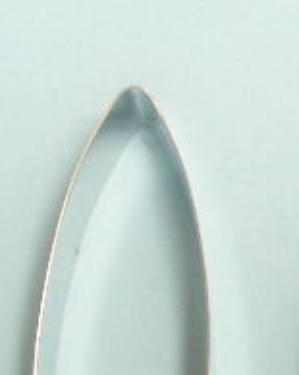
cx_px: 343
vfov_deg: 9.5
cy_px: 305
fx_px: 2247
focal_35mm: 203
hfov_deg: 7.6
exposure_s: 1/20
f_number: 3.4
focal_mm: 10.1
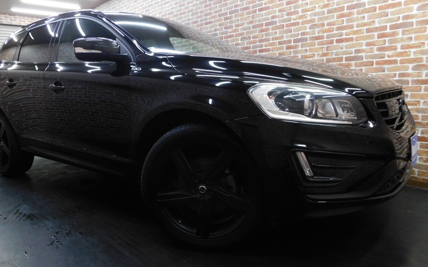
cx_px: 195
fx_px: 315
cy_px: 134
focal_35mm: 27
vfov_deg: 46.0
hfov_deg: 68.3
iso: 360
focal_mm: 4
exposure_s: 1/30
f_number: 3
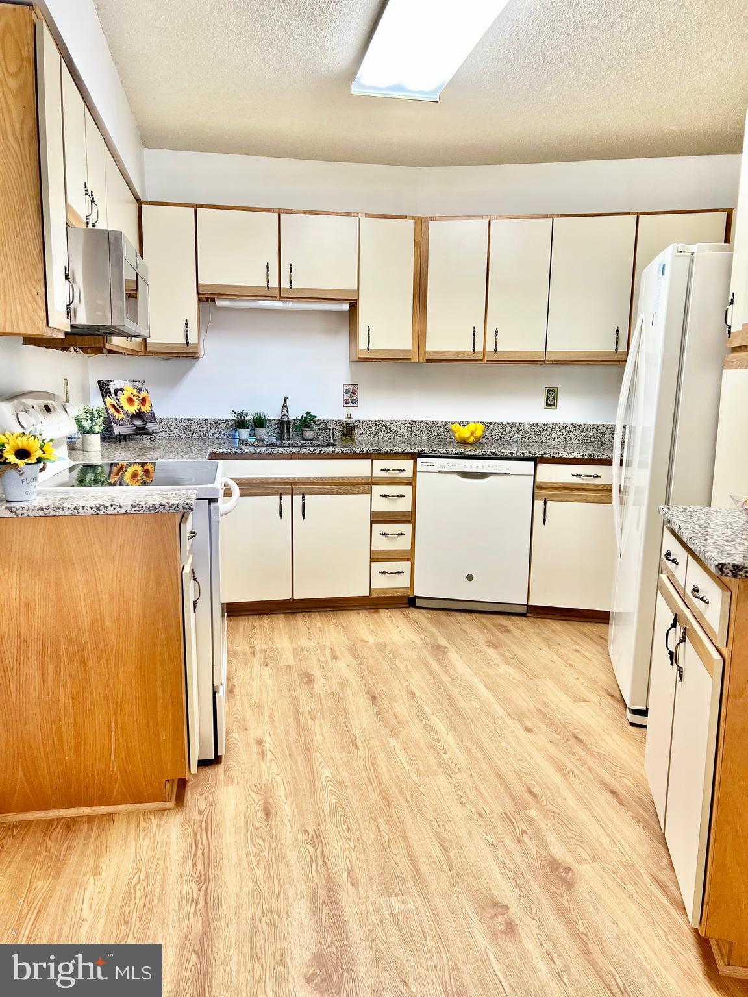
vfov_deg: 67.3
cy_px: 498
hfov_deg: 53.1
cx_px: 374
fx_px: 749
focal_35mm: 26
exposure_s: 1/120
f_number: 1.5
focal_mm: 5.7
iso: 125
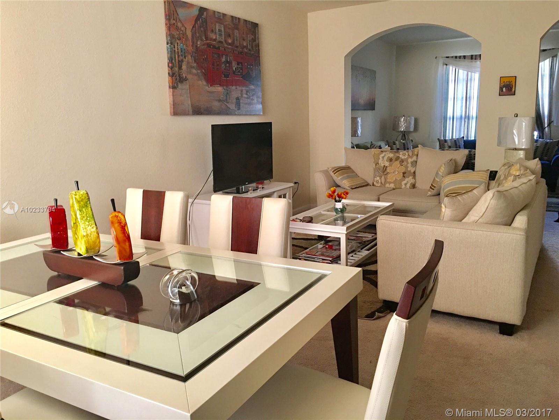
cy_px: 210
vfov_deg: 48.2
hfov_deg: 61.7
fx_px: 468
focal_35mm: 29
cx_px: 280
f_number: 2.2
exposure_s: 1/15
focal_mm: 4.15
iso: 80
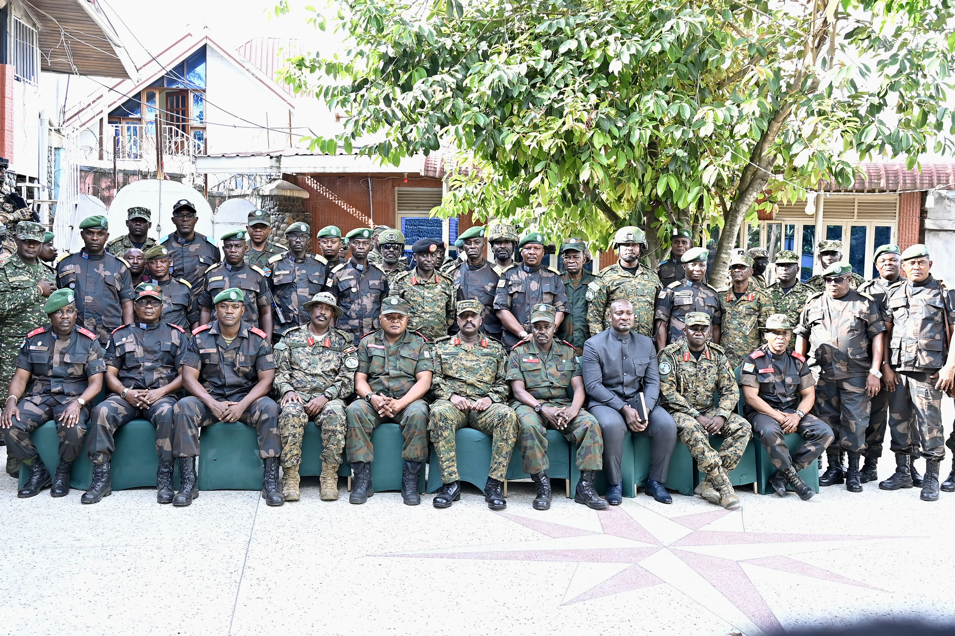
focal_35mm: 36
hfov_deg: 53.1
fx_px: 955
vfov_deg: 36.9
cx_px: 478
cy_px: 318
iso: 800
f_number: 4.5
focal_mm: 24
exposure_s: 1/250
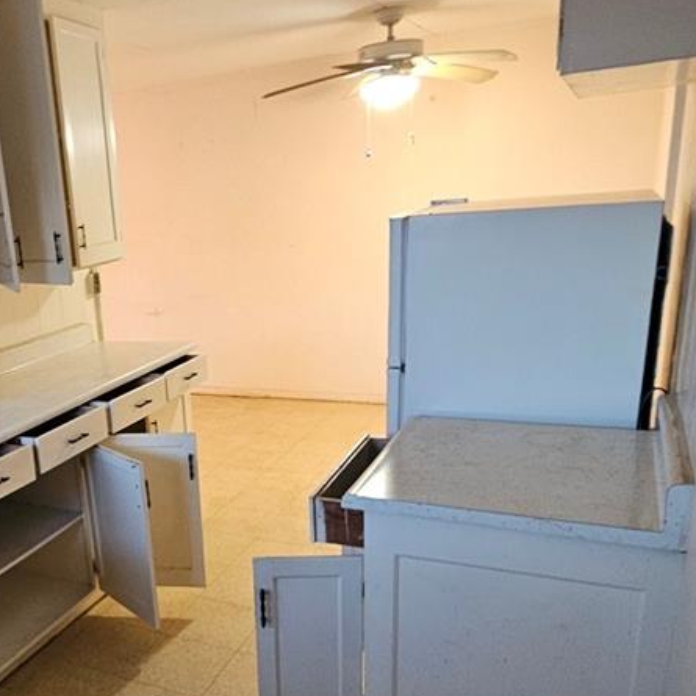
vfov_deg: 51.7
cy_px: 455
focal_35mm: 31
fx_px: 705
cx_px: 130
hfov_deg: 49.2
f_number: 2.2
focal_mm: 2.2
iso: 500
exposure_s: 1/30
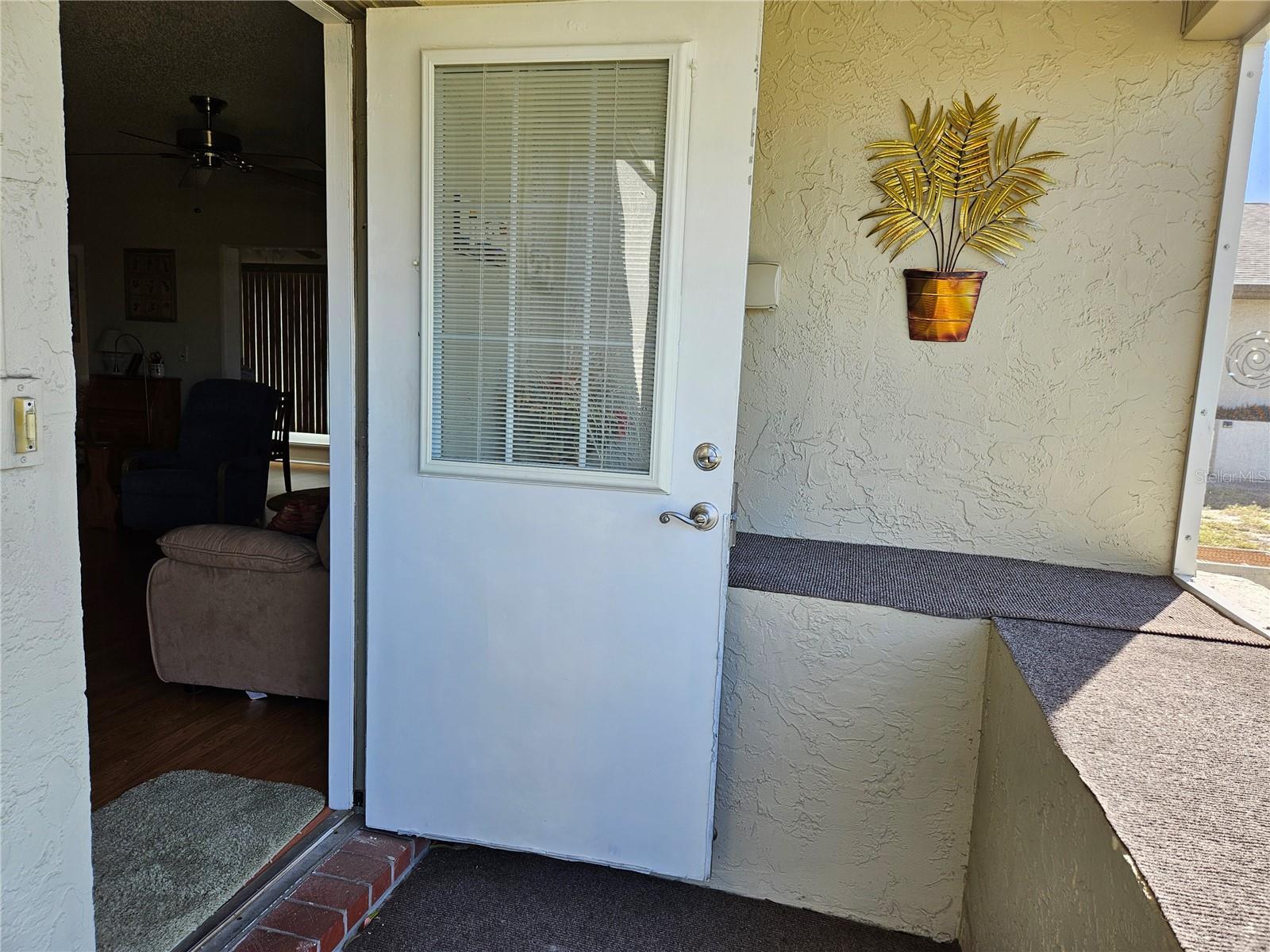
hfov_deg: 73.9
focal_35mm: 23
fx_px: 844
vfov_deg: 58.9
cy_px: 476
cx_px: 635
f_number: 1.8
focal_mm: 5.4
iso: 25
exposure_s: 1/121
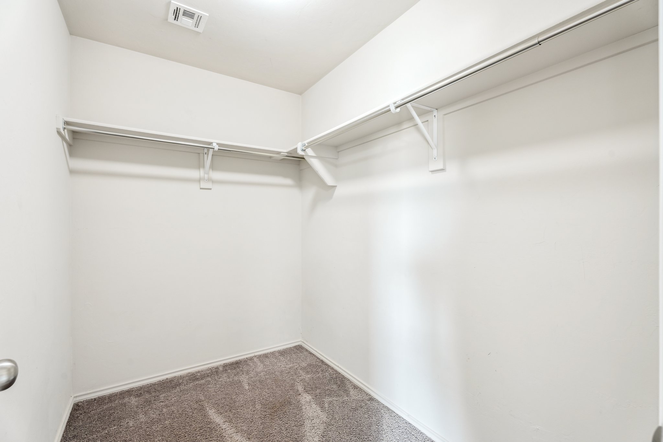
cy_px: 221
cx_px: 332
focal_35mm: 16
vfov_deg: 73.7
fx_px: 295
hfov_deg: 96.7
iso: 200
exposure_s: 1/8
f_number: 8
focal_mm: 16
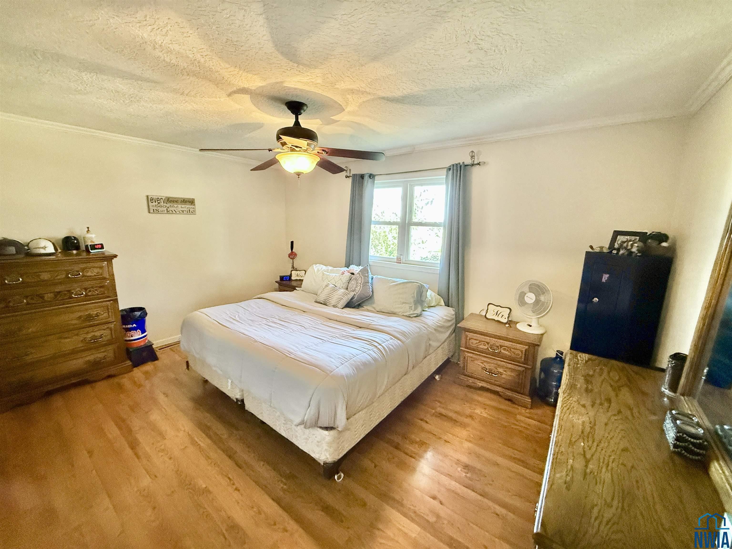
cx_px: 366
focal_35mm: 14
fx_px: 296
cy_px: 274
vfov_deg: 85.7
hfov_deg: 102.1
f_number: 2.2
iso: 640
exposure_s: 1/60
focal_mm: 2.22
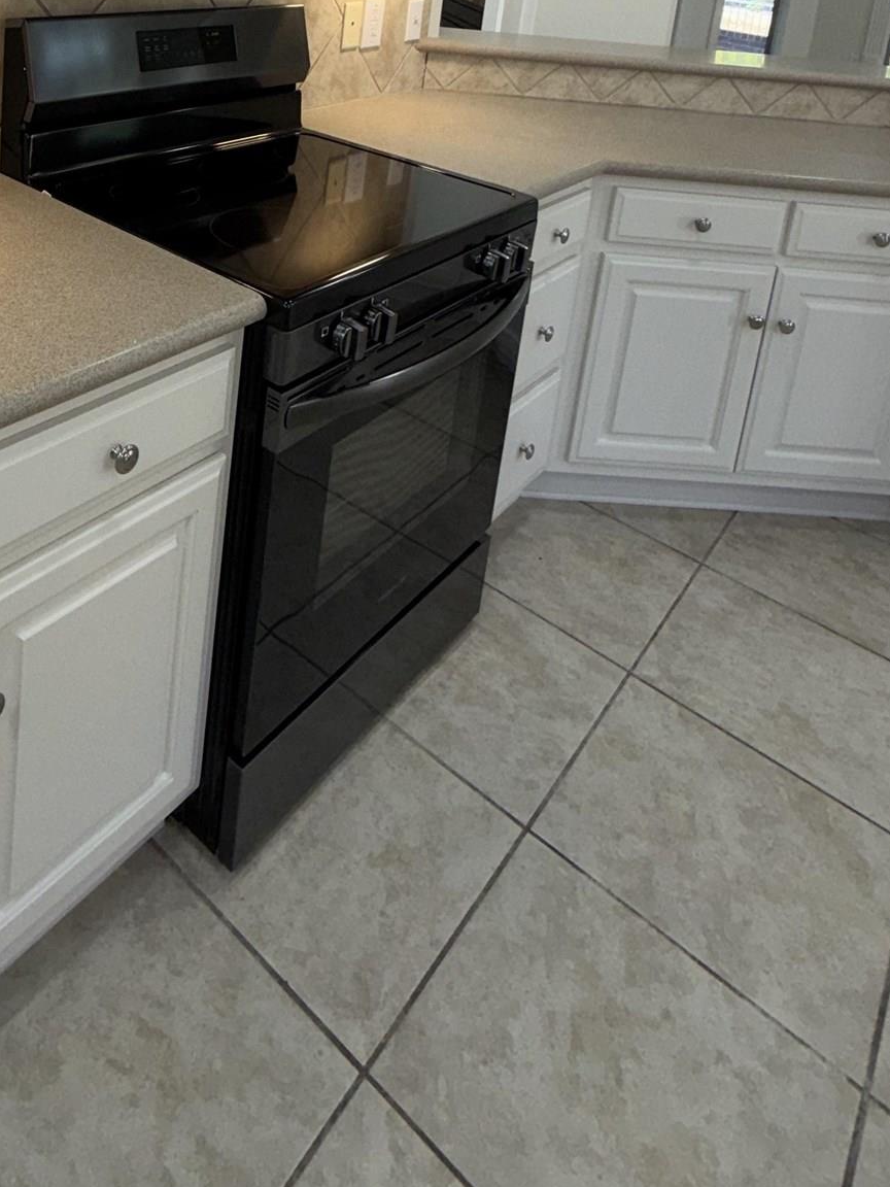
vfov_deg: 53.2
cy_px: 61
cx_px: 213
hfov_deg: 47.7
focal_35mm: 28
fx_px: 960
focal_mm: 2.22
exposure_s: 1/120
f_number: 2.2
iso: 50
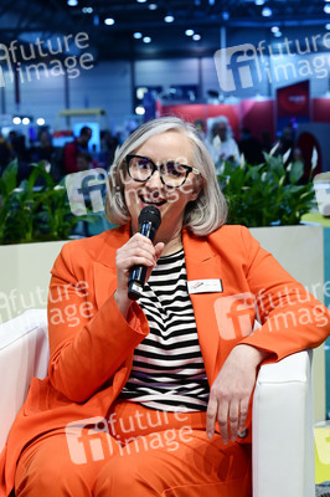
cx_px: 165
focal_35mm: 70
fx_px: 964
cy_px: 248
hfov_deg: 19.4
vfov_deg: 28.9
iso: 1600
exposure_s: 1/200
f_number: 6.3
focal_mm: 70
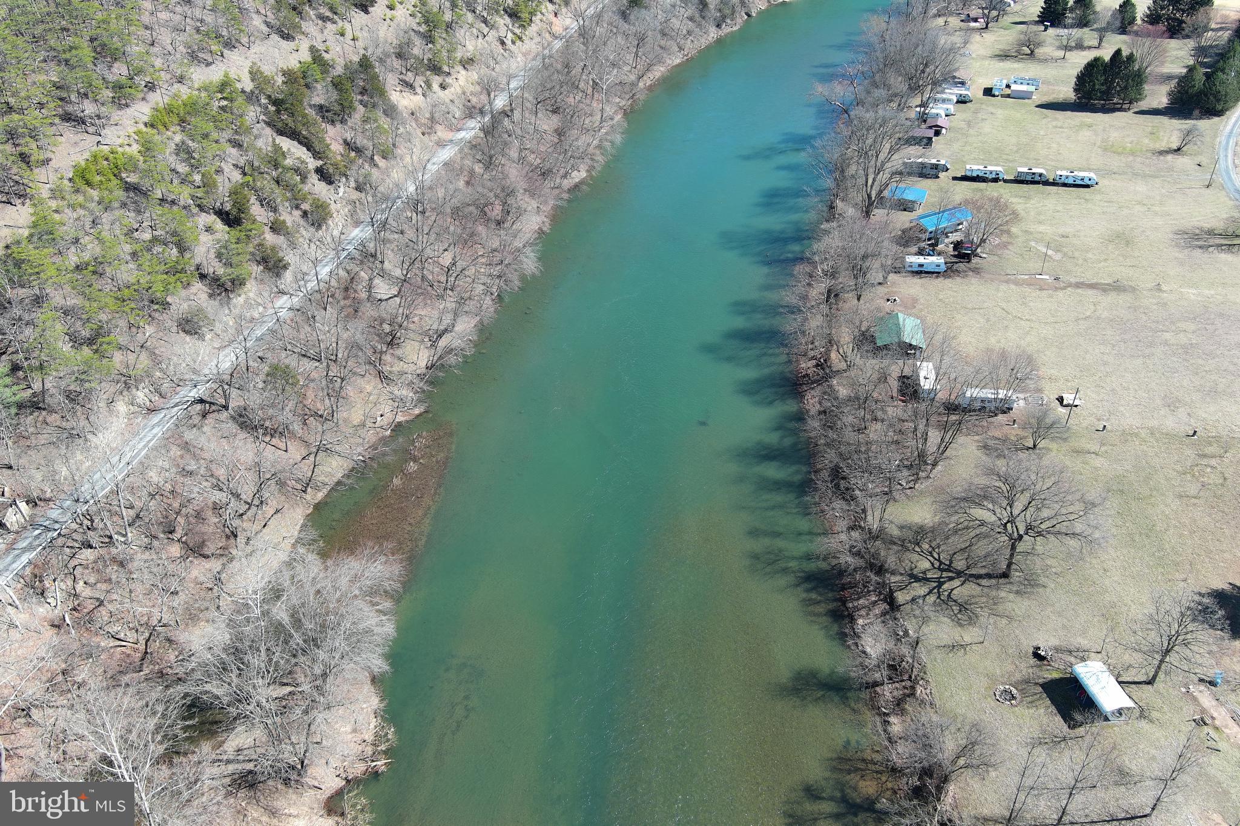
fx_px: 999
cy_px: 413
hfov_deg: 63.7
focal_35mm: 29
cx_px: 620
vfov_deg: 45.0
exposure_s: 1/446
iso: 100
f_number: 2.8
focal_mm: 10.57
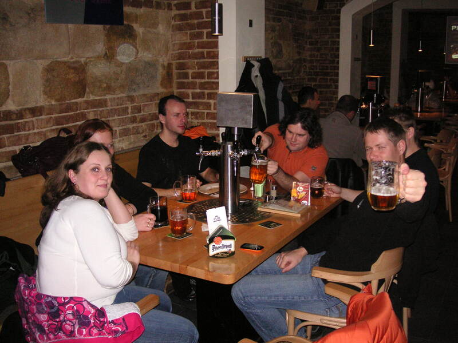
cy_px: 172
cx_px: 229
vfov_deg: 38.7
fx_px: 490
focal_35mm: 37
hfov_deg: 50.1
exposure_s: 1/45
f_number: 2.8
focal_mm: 6.1
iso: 160
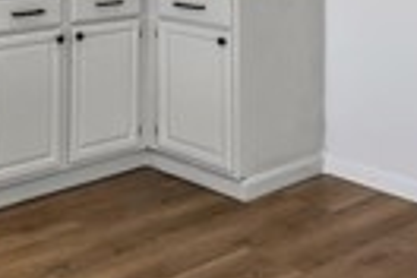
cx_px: -41
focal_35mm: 68
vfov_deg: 18.1
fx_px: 788
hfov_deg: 27.2
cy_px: -122
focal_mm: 14
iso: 320
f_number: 7.1
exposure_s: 1/4
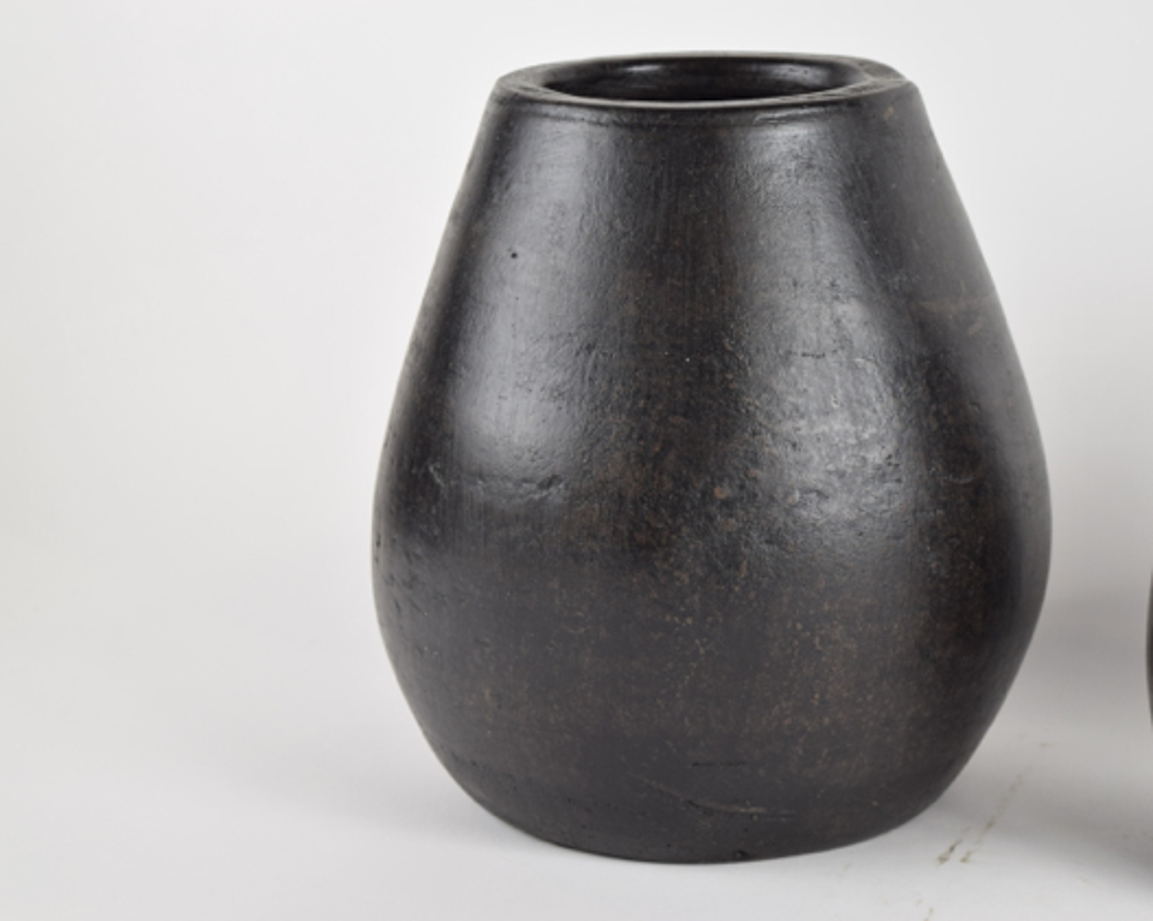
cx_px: 696
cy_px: 458
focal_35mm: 89
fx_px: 3035
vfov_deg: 17.3
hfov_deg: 21.5
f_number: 7.1
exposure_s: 1/125
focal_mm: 52
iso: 400
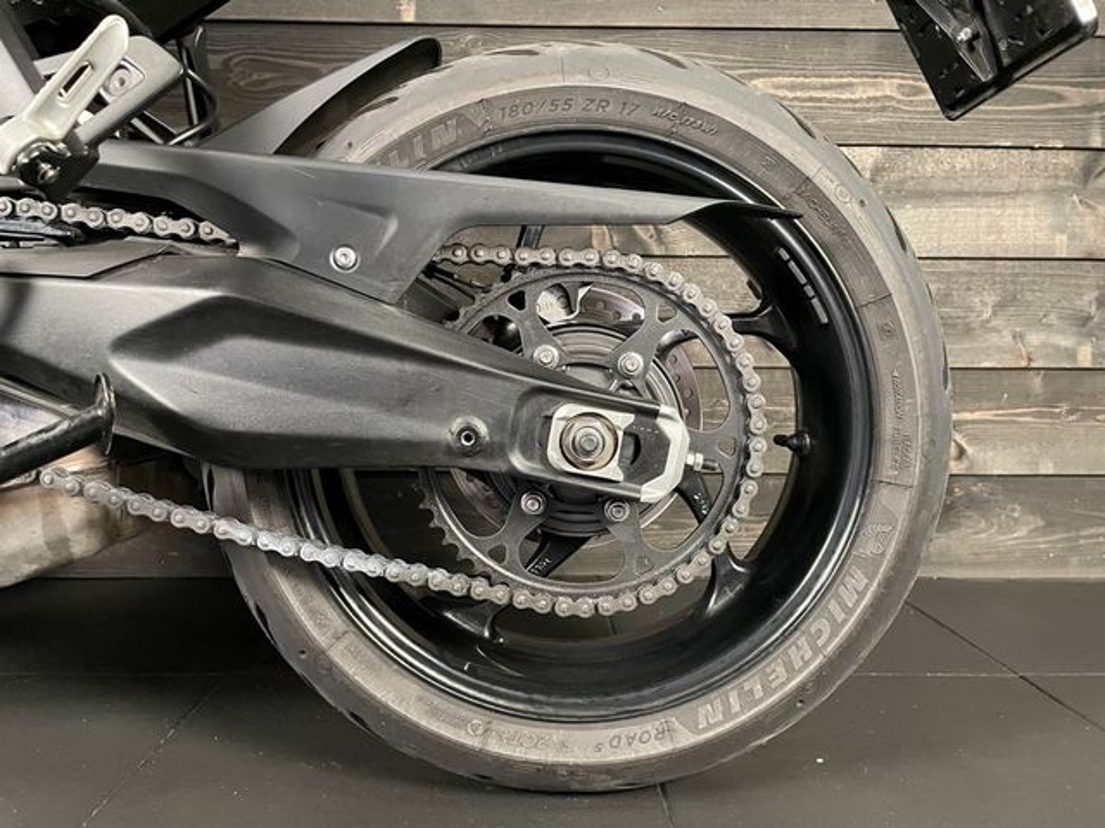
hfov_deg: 67.3
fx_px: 830
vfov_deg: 53.1
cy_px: 414
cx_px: 552
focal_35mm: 26
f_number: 1.6
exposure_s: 1/33
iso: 640
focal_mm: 4.2
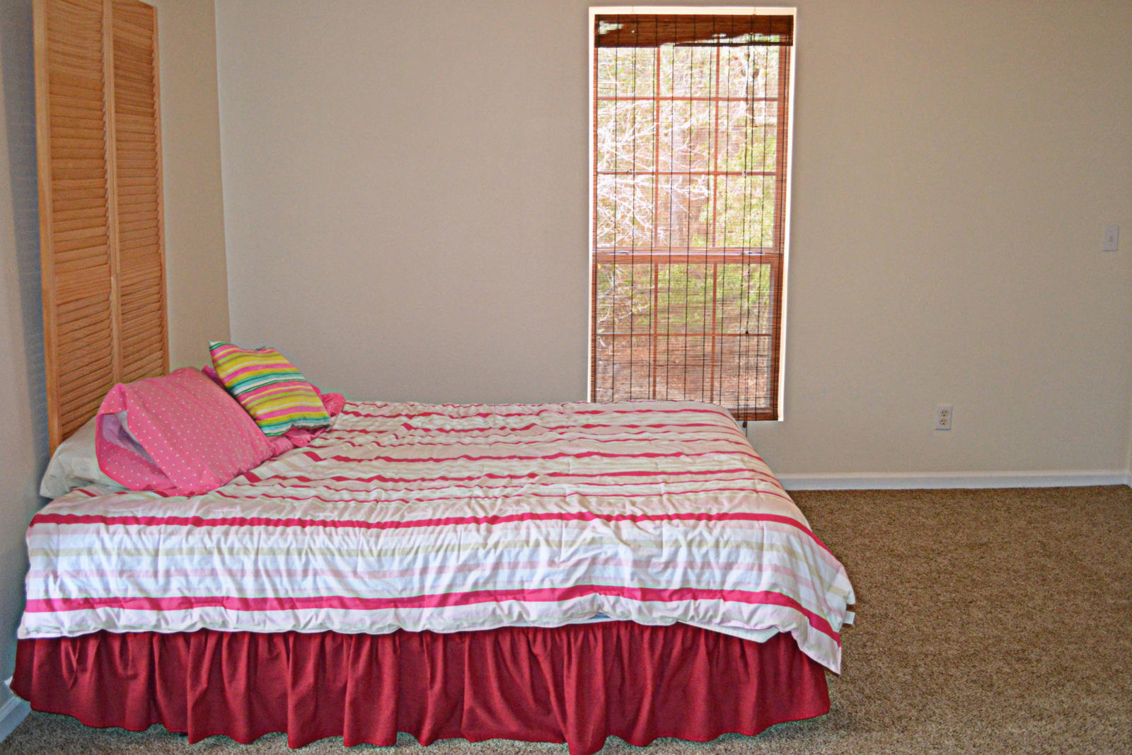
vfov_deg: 40.0
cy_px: 378
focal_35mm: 33
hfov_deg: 57.2
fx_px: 1038
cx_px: 566
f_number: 3.8
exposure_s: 1/60
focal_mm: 22
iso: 1250
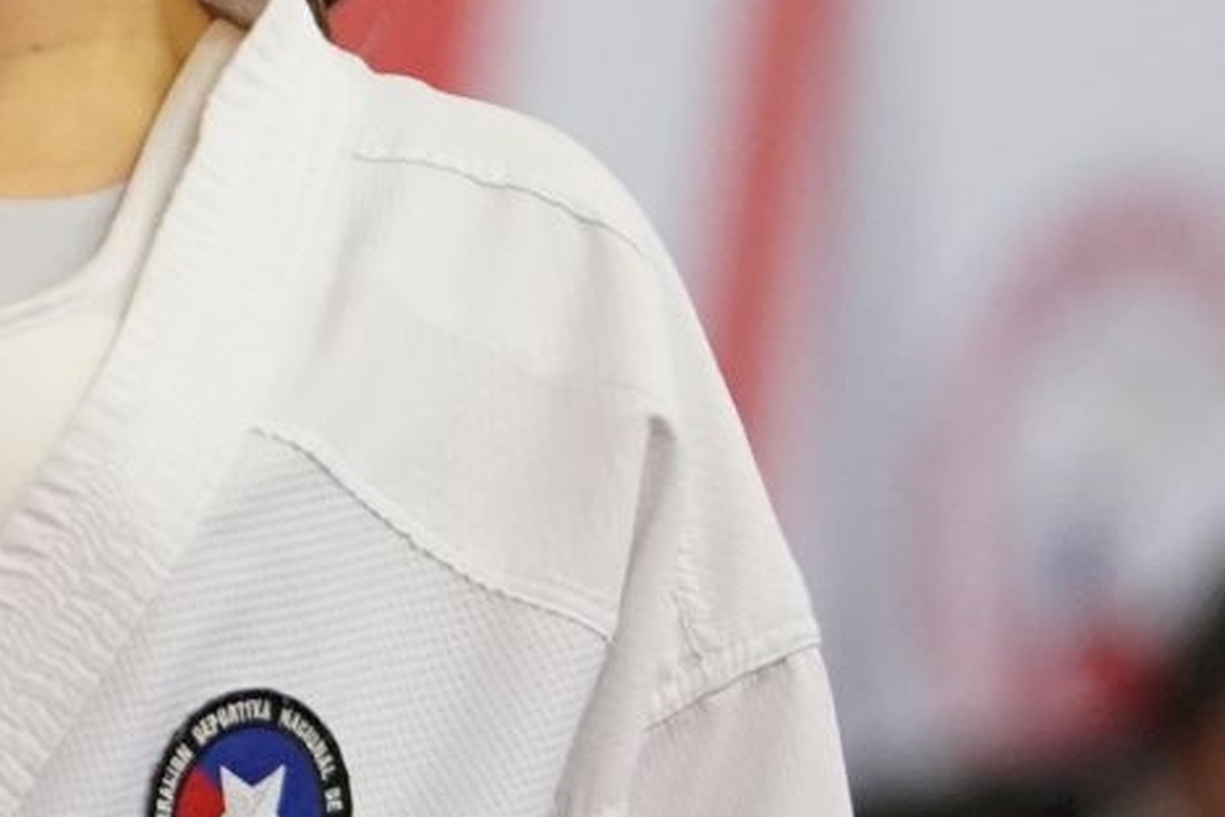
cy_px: -293
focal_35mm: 1143
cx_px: -254
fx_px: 38891
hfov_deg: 1.8
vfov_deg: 1.2
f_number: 2.8
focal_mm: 198
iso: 3200
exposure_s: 1/1000
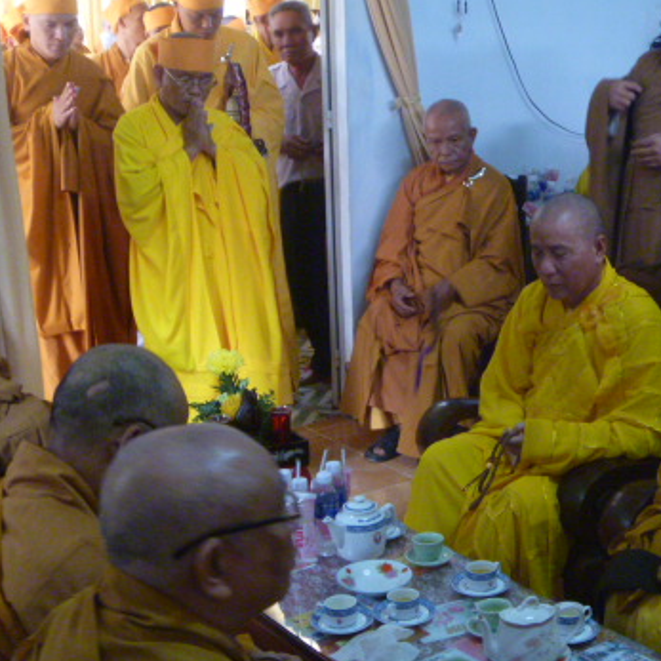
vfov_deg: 30.0
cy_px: 347
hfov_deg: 29.4
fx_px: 1231
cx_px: 518
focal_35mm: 57
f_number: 3.5
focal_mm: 6.3
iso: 400
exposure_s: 1/8
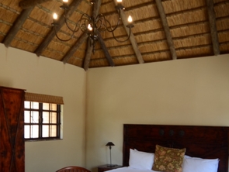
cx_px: 111
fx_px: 252
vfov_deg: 36.9
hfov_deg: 48.9
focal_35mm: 38
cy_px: 129
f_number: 4.5
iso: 200
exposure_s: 1/30
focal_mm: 12
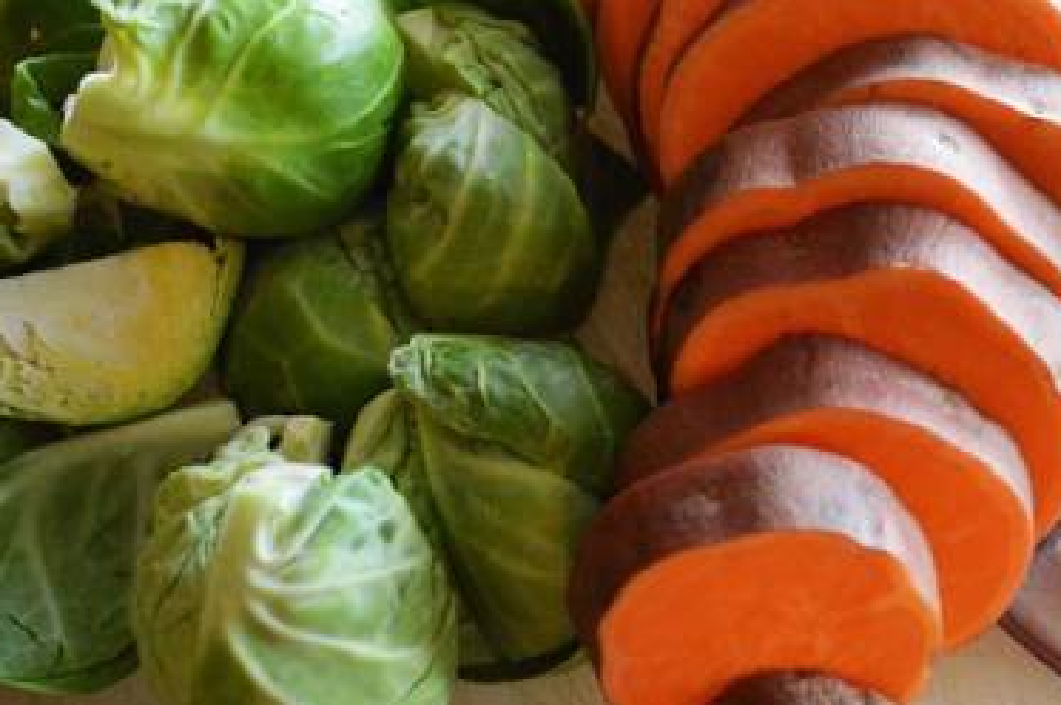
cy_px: 321
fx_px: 1796
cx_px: 694
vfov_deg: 22.2
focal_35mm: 61
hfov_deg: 32.7
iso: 3200
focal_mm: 26
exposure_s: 1/125
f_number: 4.2
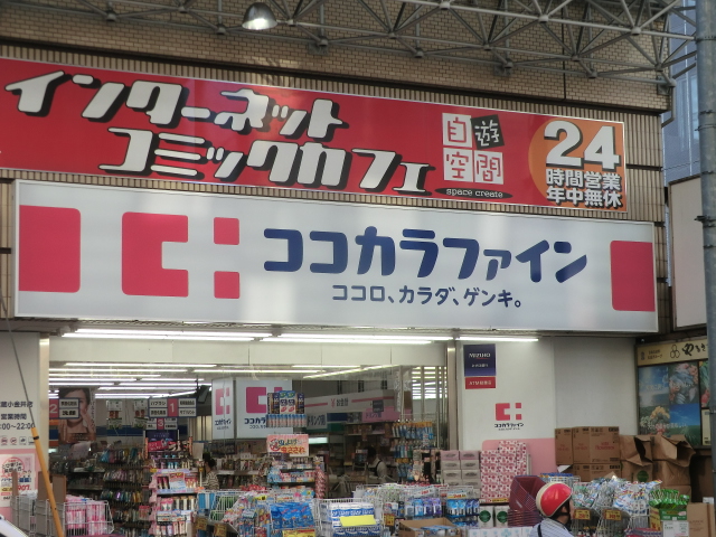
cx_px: 358
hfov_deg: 29.8
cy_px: 268
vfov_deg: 22.6
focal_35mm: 65
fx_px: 1344
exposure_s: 1/125
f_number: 4.4
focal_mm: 11.6
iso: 80
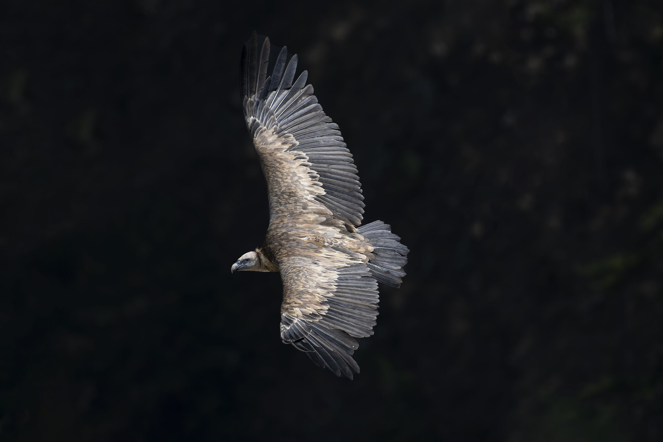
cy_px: 221
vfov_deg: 1.8
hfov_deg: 2.7
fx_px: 13811
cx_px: 332
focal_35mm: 750
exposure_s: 1/2500
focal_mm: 500
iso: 320
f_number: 6.3
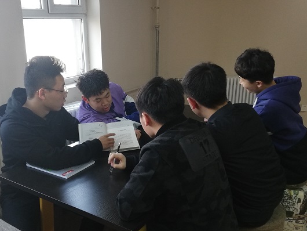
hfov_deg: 52.4
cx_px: 130
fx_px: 311
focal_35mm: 35
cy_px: 125
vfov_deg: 40.7
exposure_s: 1/33.3
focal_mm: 3.81
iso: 160
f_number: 2.2
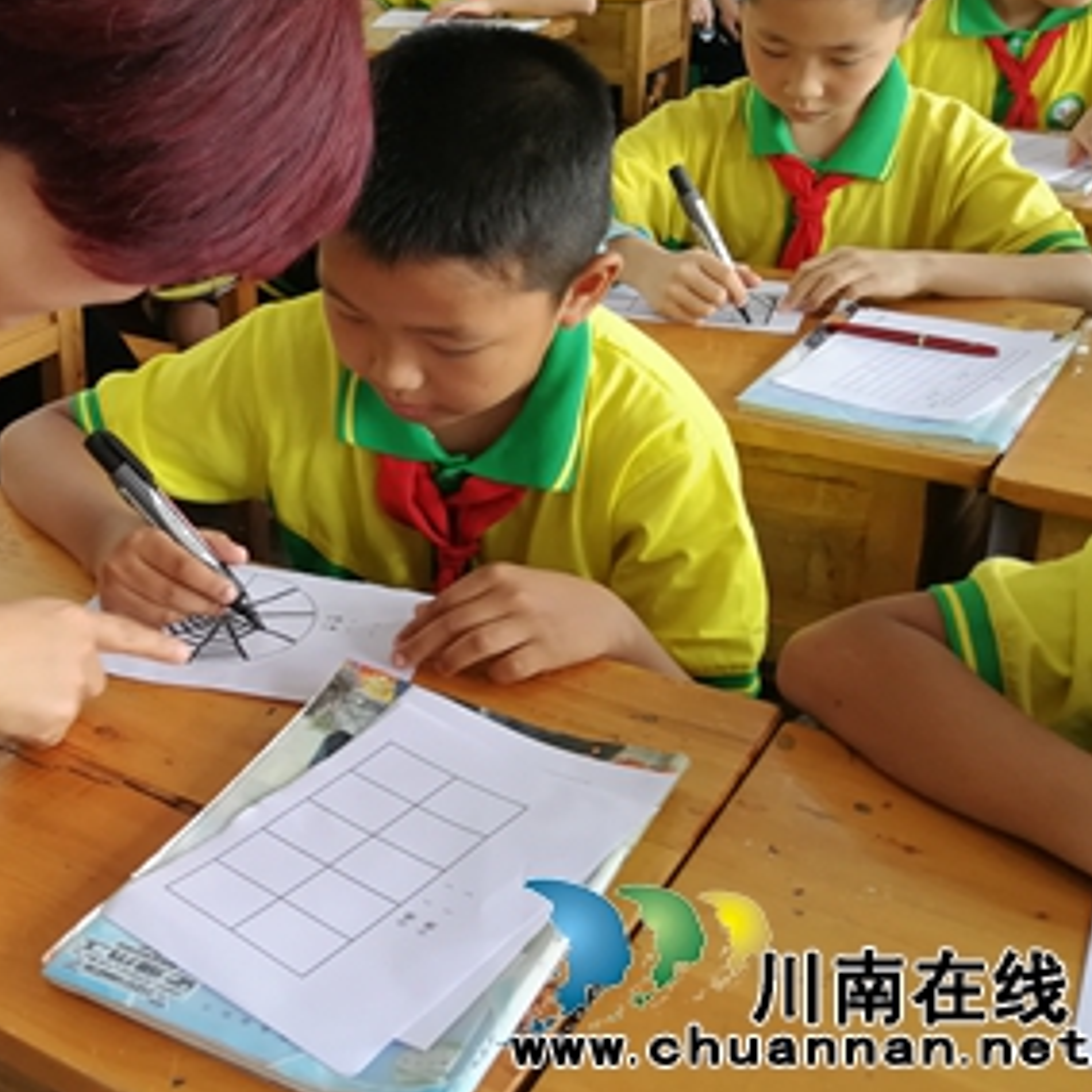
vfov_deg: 39.9
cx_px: 231
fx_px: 1499
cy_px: 436
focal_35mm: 42
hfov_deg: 38.6
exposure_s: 1/50
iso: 125
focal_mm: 3.95
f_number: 1.8
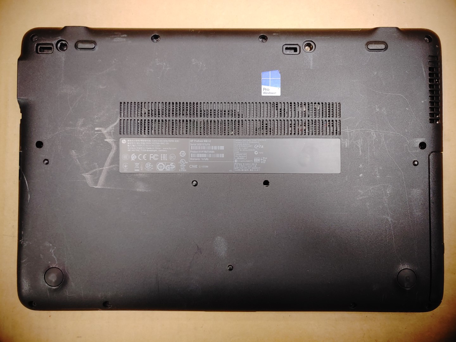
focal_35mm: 26
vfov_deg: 53.1
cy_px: 171
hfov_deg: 67.3
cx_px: 228
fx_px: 343
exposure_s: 1/60
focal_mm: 4.36
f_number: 1.8
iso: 50
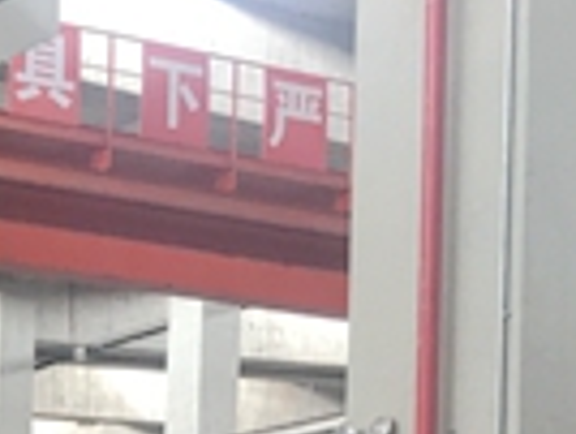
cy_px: 932
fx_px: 2300
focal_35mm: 138
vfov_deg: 9.8
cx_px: -374
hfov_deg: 13.2
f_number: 2.2
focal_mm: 4.15
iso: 50
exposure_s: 1/17
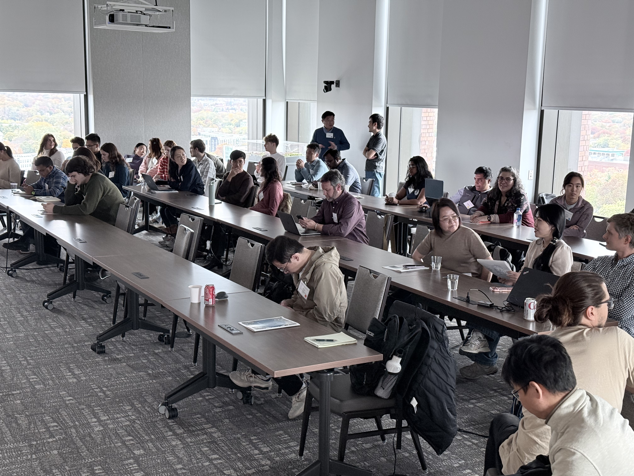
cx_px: 317
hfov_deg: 39.7
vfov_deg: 30.3
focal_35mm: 48
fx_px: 879
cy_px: 238
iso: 200
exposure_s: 1/40
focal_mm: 6.76
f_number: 1.78
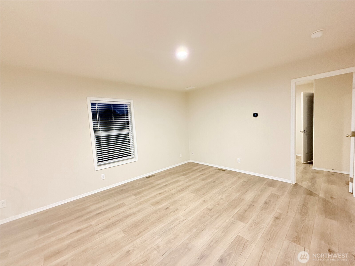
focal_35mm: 14
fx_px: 144
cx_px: 178
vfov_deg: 85.7
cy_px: 133
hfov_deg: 102.1
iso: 500
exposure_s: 1/60
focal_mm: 2.22
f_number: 2.2
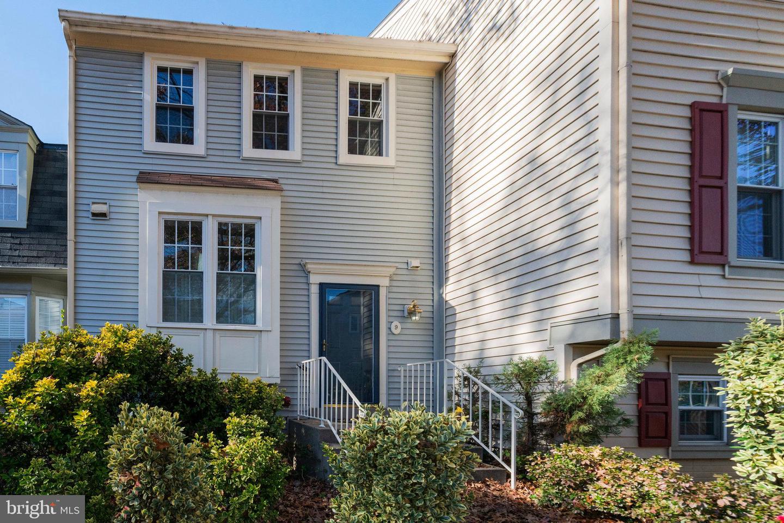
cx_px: 392
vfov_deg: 73.7
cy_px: 262
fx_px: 348
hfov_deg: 96.7
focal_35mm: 16
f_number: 8
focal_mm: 16
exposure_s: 1/1000
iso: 1250
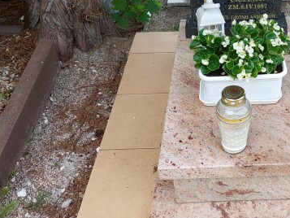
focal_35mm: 43
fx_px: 360
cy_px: 28
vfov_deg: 32.2
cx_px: 232
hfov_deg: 41.9
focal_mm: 5.23
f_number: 1.8
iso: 40
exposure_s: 1/279
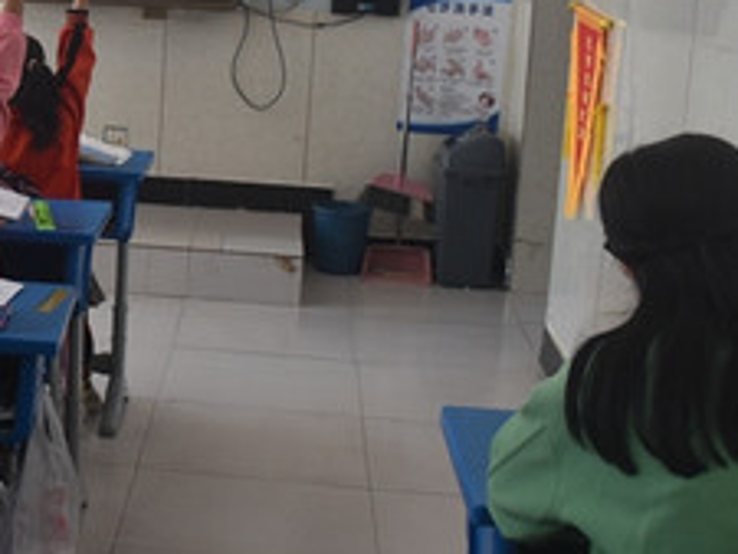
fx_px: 1642
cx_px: -75
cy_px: 166
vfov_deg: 19.1
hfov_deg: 23.7
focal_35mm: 77
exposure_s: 1/125
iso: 400
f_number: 5.6
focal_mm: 24
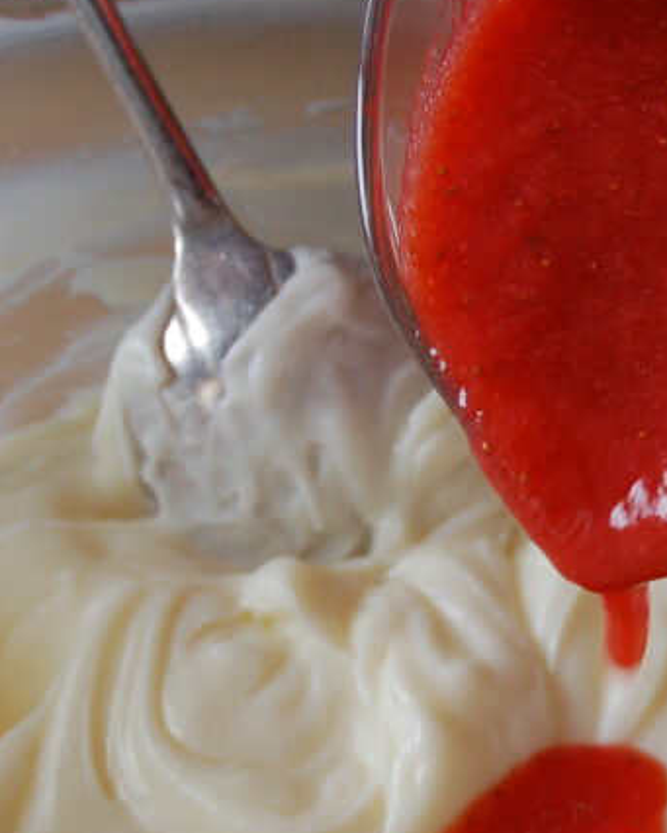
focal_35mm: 142
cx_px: 608
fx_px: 3503
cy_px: 590
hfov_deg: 10.8
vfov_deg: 13.5
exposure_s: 1/30
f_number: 7.1
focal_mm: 42
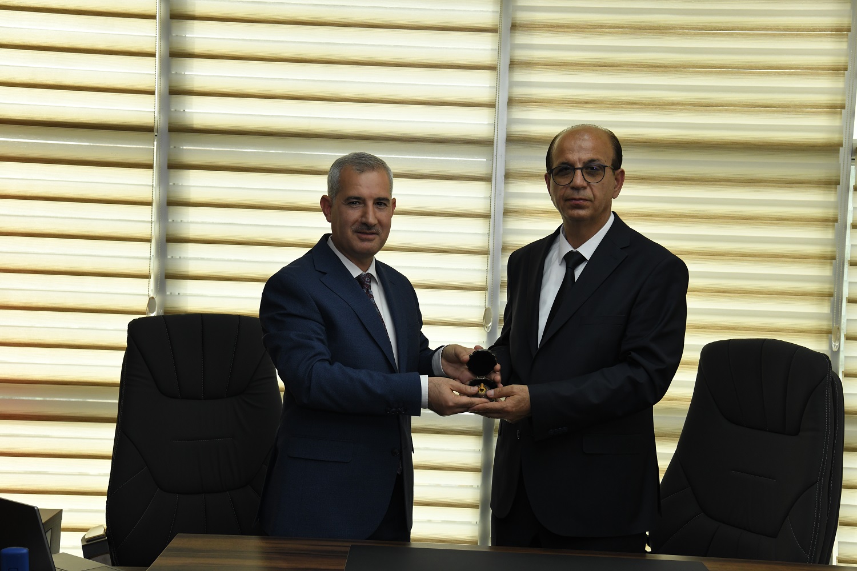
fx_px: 1190
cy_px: 286
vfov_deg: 27.0
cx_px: 428
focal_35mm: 50
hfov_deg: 39.6
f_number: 8
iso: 1600
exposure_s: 1/160
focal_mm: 50
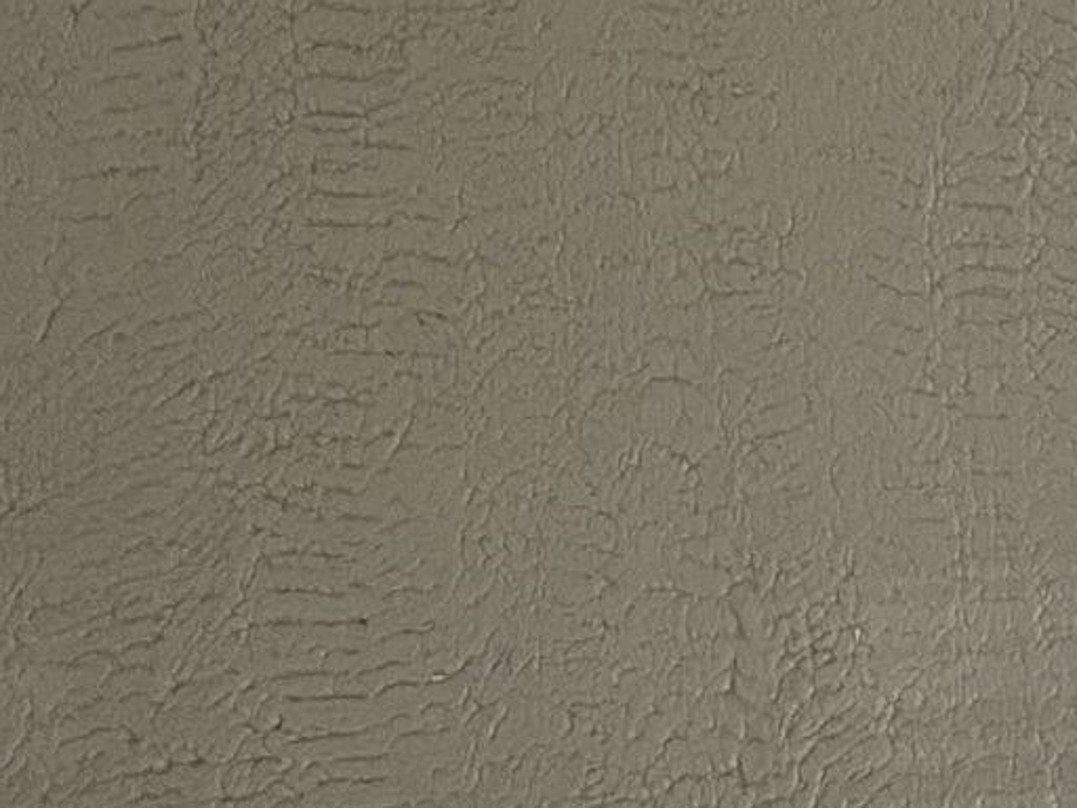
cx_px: 2974
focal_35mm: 156
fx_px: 4854
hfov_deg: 10.1
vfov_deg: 9.2
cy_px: -476
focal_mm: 5.7
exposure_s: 1/75
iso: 125
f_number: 1.5
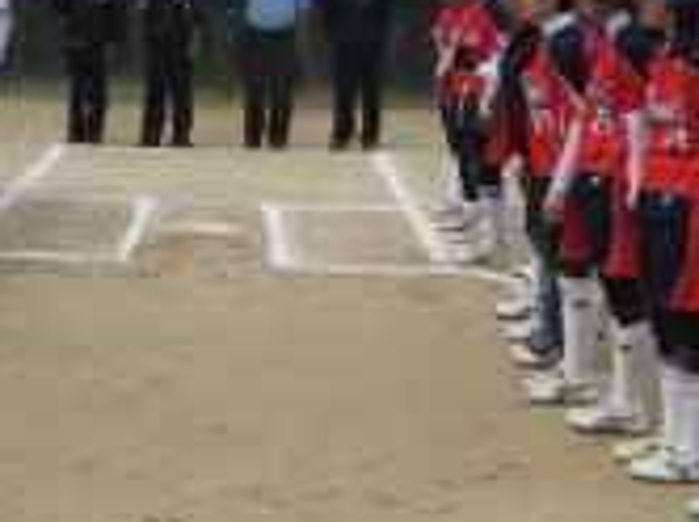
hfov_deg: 21.9
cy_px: 147
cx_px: 42
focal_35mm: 87
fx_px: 1754
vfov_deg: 16.9
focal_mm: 4.3
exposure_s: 1/2000
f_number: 3.3
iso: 100
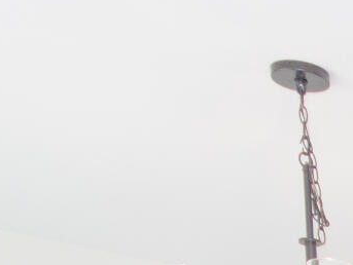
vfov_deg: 9.0
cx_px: 895
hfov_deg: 12.0
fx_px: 1286
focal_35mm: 126
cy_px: 859
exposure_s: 1/125
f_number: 4.5
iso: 640
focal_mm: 10
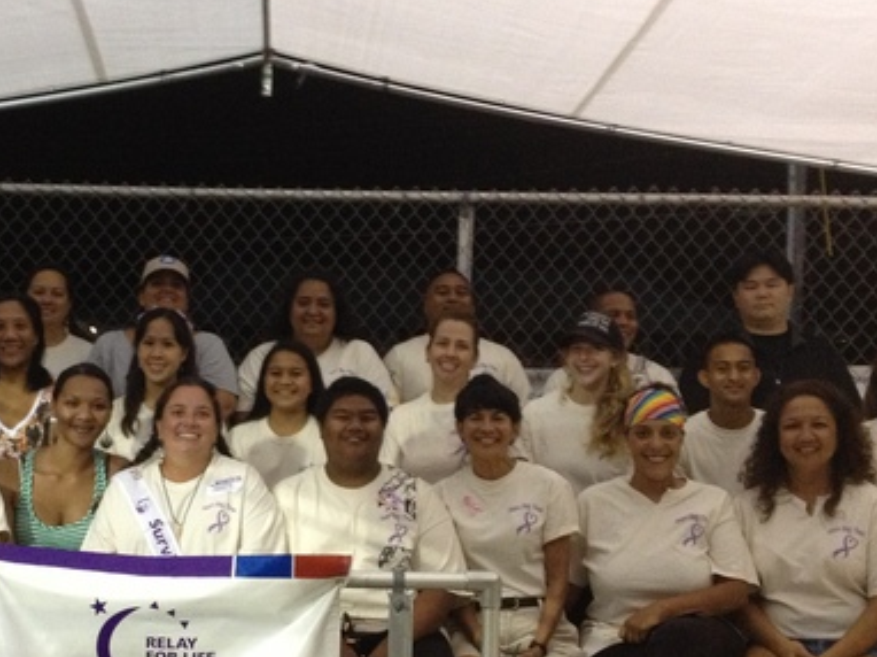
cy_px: 436
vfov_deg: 22.1
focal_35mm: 66
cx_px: 253
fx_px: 1671
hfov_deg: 29.1
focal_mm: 4.28
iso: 320
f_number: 2.4
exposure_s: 1/20
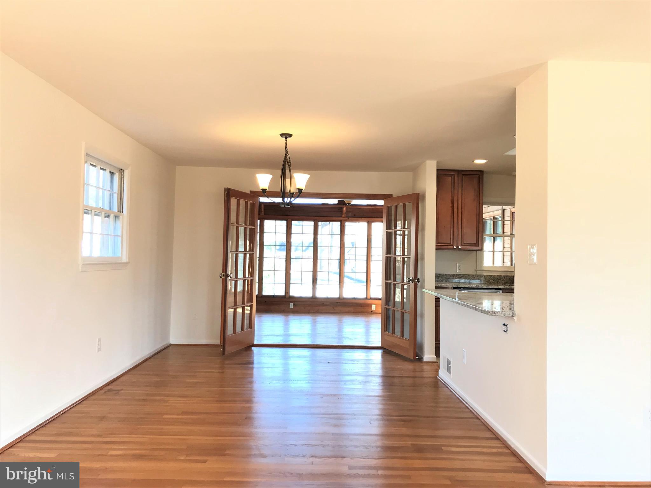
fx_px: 527
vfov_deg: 49.7
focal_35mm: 28
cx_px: 326
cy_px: 244
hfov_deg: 63.4
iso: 32
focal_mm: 3.99
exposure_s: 1/60
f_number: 1.8
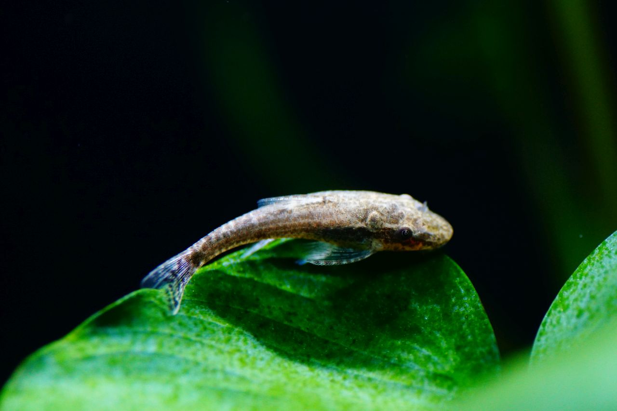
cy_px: 206
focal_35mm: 135
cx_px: 308
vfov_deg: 10.2
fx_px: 2313
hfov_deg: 15.2
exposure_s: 1/500
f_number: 2.8
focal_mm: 90
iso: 3200
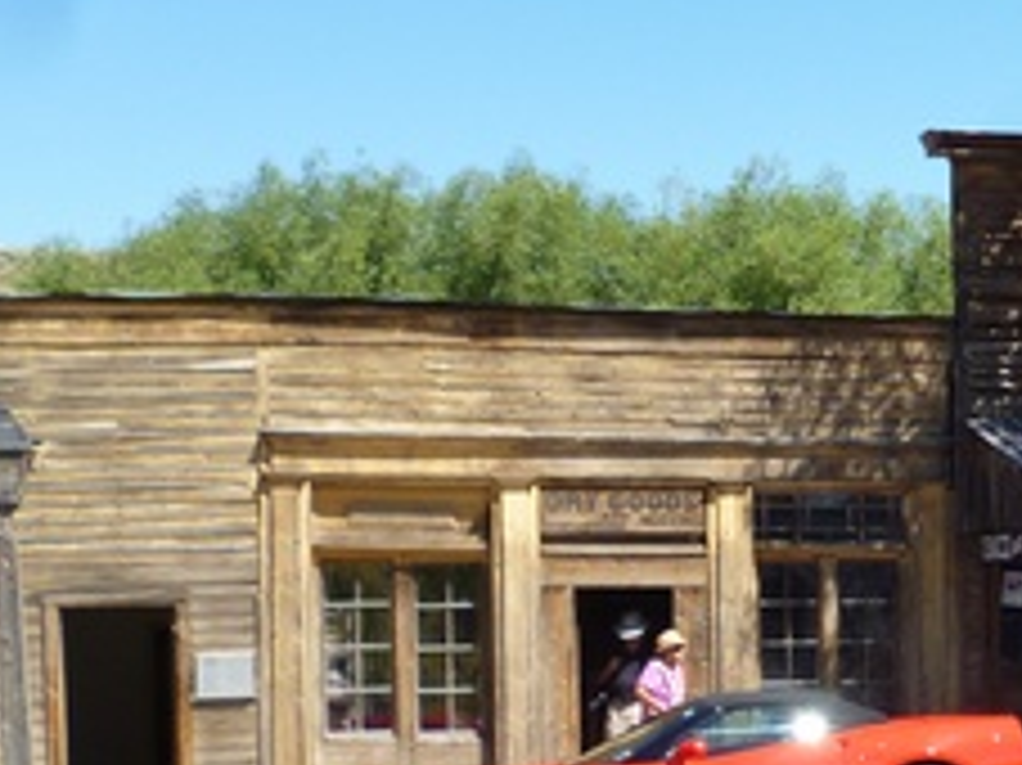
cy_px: 562
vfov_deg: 18.5
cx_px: 1355
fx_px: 2331
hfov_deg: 22.0
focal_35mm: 79
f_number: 9
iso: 100
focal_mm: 5
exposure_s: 1/80
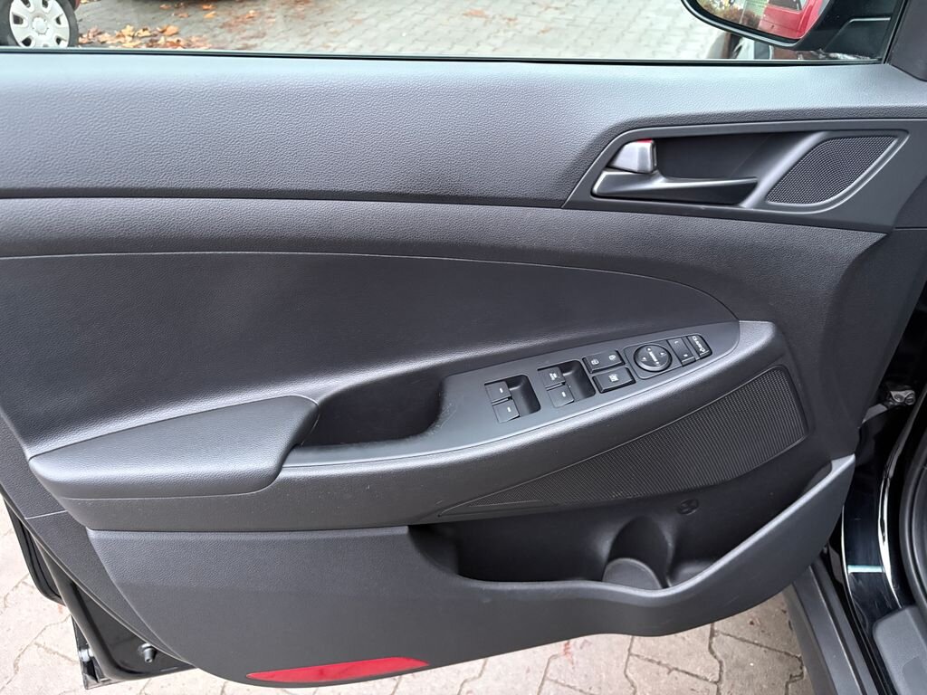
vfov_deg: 53.1
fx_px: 696
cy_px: 348
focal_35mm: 26
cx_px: 464
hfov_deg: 67.3
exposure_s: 1/30
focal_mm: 5.96
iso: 640
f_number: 1.6
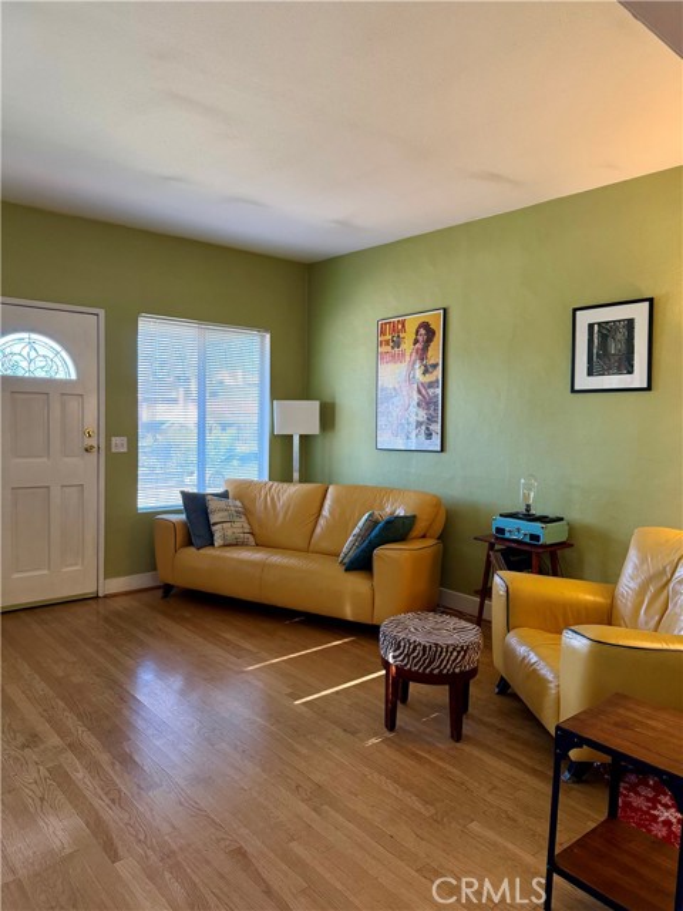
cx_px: 342
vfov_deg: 71.6
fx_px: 631
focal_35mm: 24
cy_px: 456
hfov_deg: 56.8
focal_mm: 6.76
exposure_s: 1/120
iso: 320
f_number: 1.78
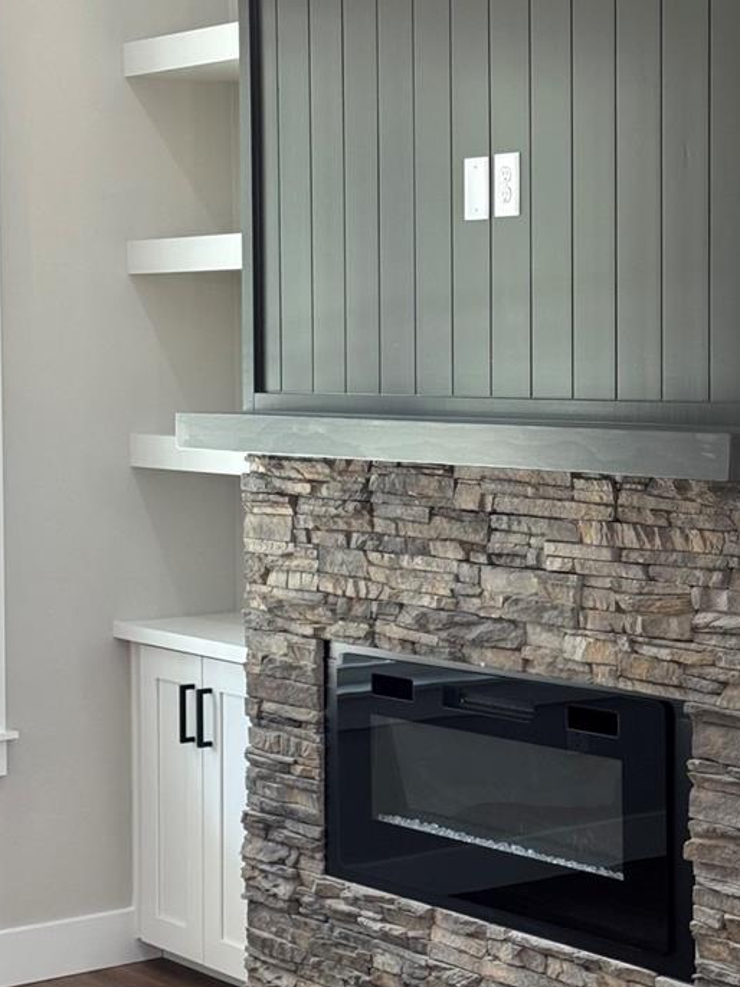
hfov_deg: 17.4
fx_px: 2396
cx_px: 589
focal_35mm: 84
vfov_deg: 23.3
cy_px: 468
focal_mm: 6.76
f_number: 1.78
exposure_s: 1/120
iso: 80
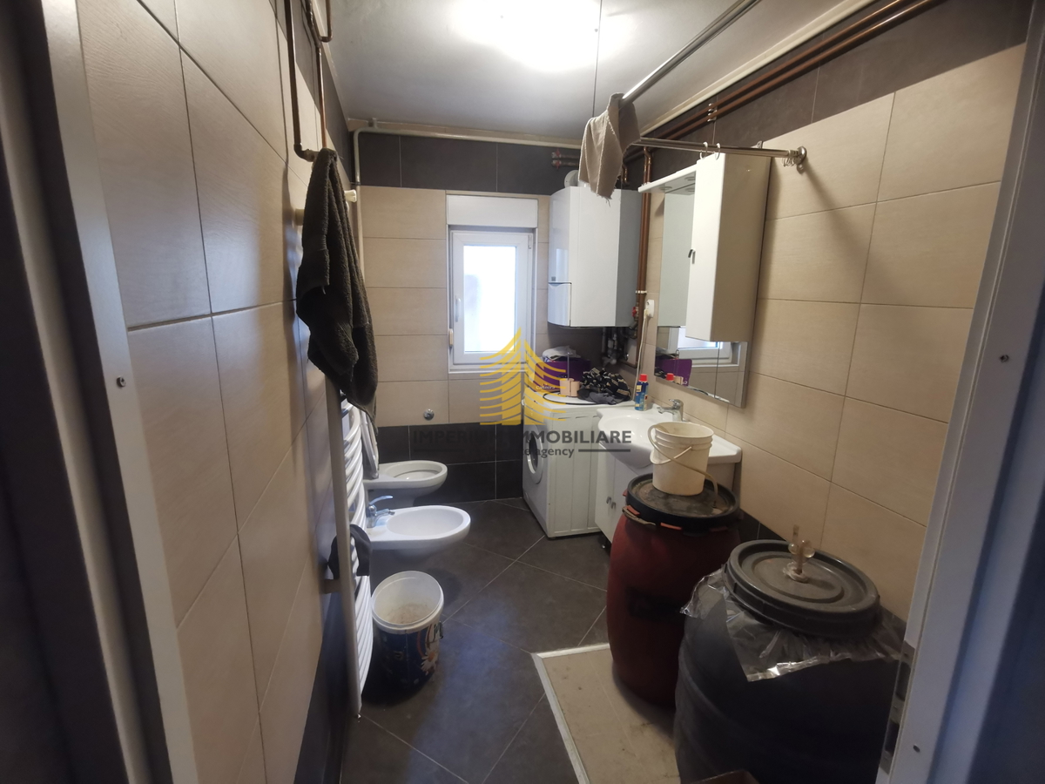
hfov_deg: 91.0
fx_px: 513
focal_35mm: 17
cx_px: 522
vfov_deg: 74.7
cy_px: 392
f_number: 2.2
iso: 320
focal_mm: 2.26
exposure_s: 1/33.3
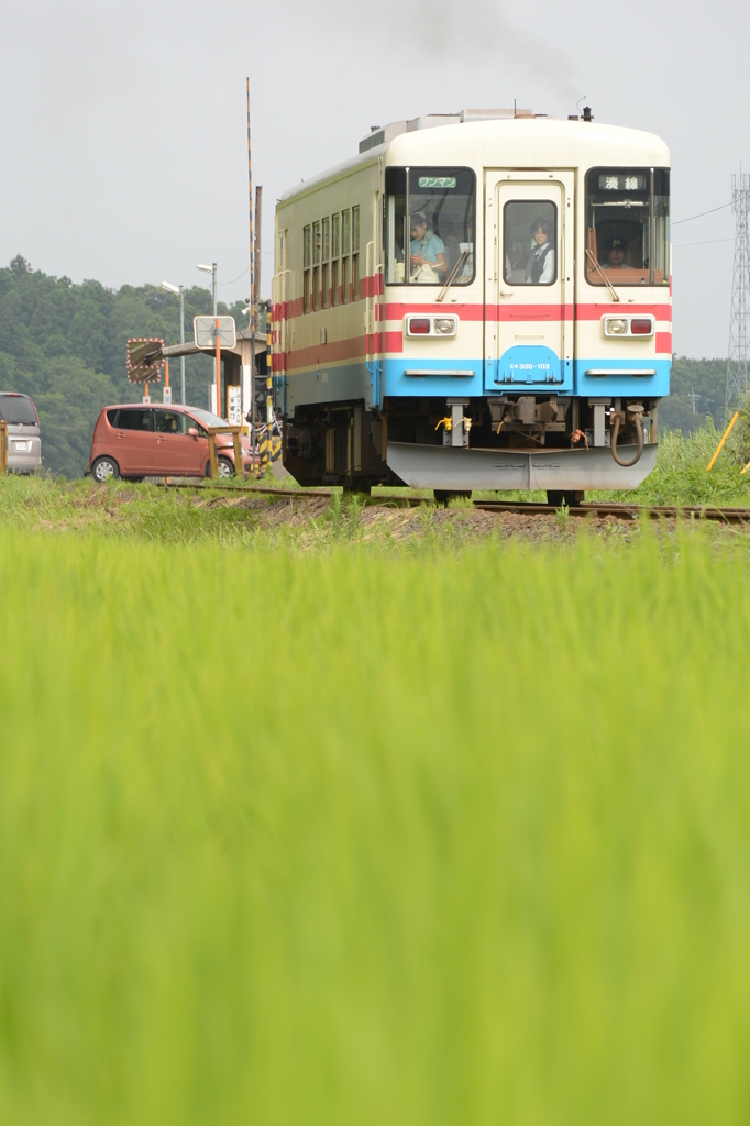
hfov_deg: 4.6
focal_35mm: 297
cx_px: 375
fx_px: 9287
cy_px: 563
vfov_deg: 6.9
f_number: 5.6
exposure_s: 1/320
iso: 160
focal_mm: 110
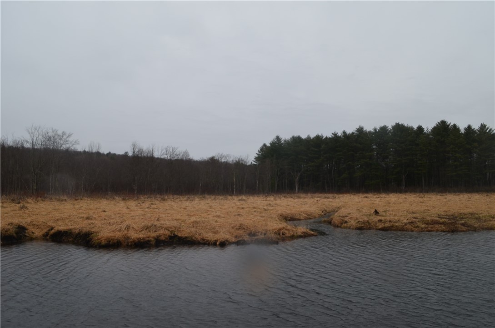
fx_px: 370
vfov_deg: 47.7
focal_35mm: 27
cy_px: 164
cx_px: 248
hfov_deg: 67.5
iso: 400
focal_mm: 18
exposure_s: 1/160
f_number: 9
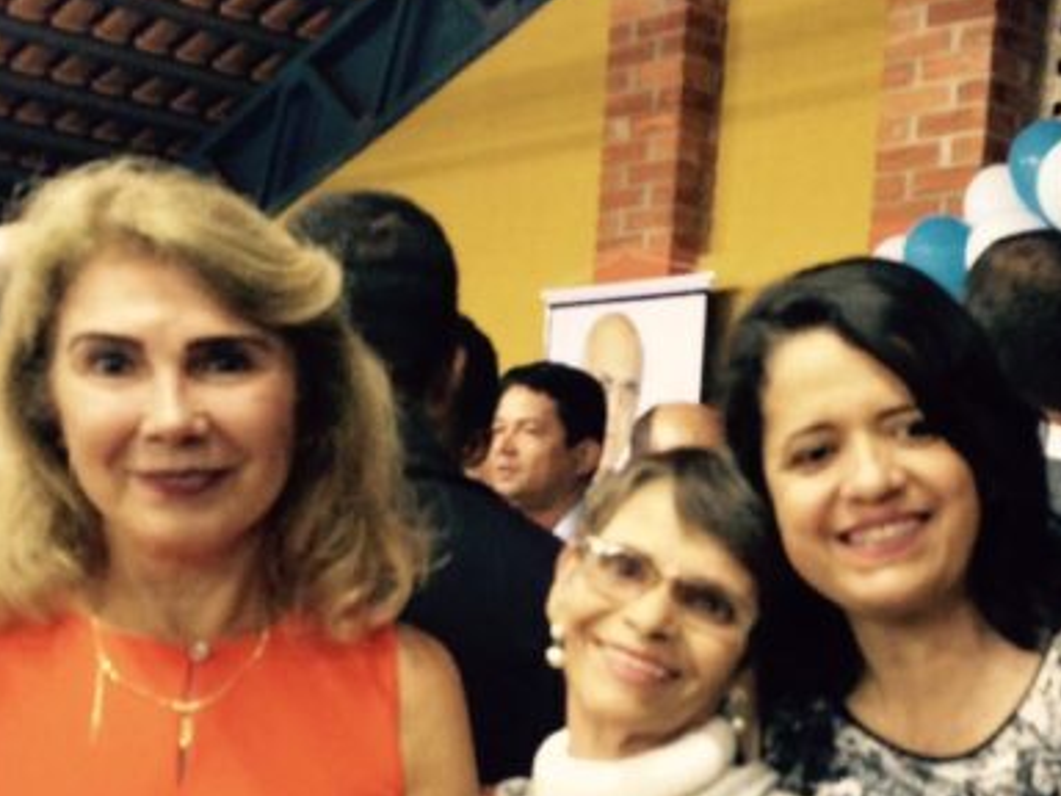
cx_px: 862
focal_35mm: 58
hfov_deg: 32.3
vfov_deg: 24.5
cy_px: 713
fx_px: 1778
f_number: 2.2
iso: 320
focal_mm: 4.15
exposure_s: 1/17
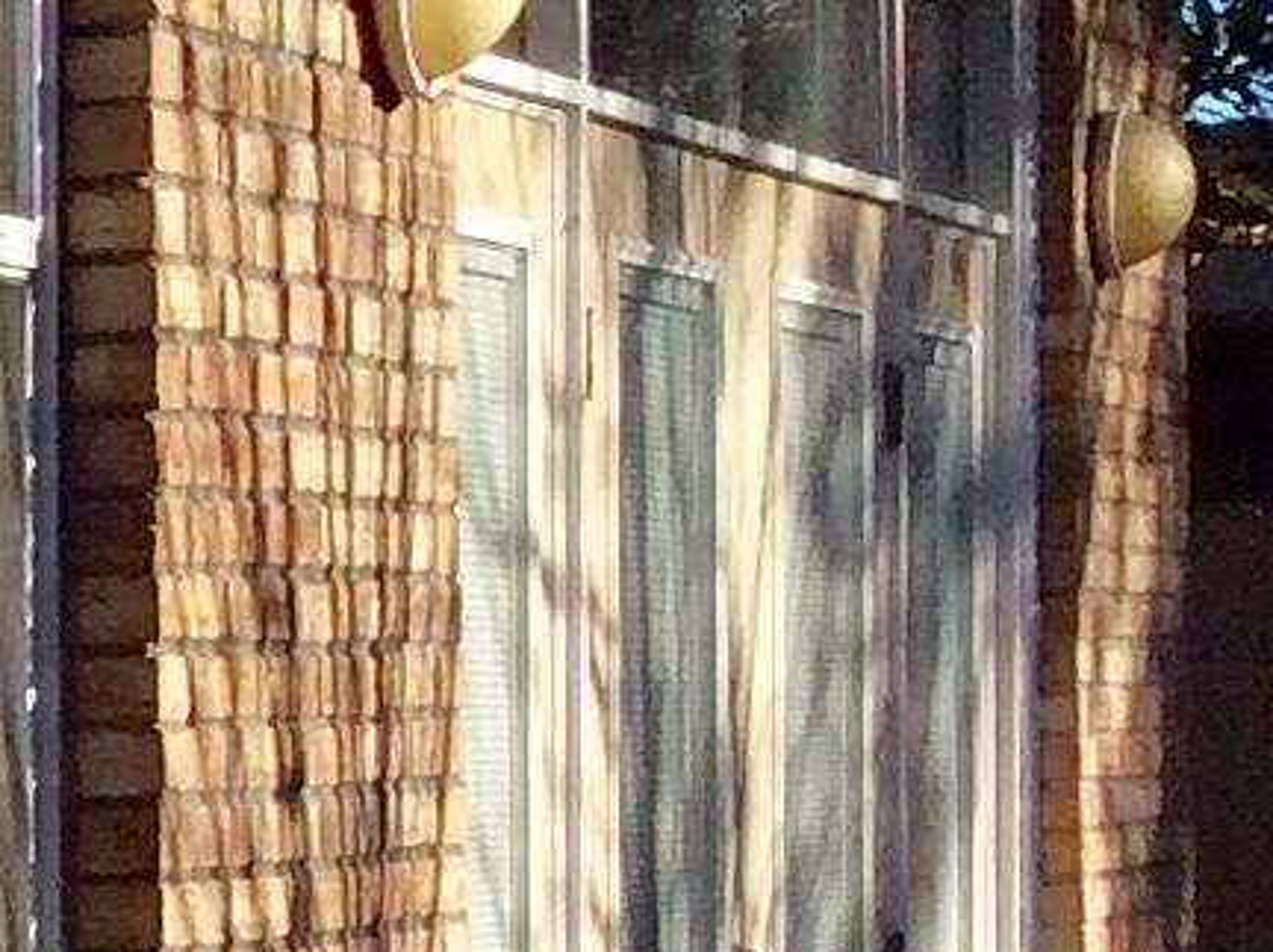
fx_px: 7053
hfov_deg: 9.0
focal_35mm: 192
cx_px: -2075
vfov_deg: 7.7
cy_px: 920
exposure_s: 1/1972
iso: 32
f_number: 2.4
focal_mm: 3.3
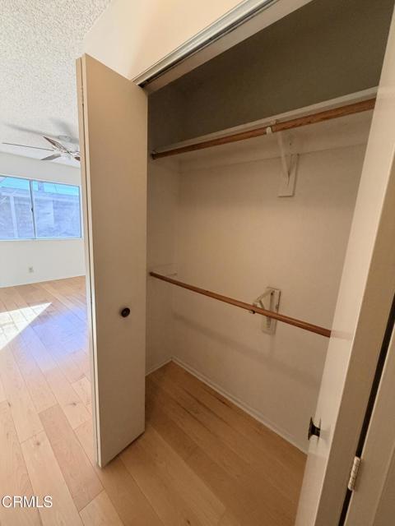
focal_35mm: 14
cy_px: 263
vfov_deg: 102.1
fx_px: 213
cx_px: 198
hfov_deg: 85.7
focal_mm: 2.22
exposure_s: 1/120
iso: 250
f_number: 2.2
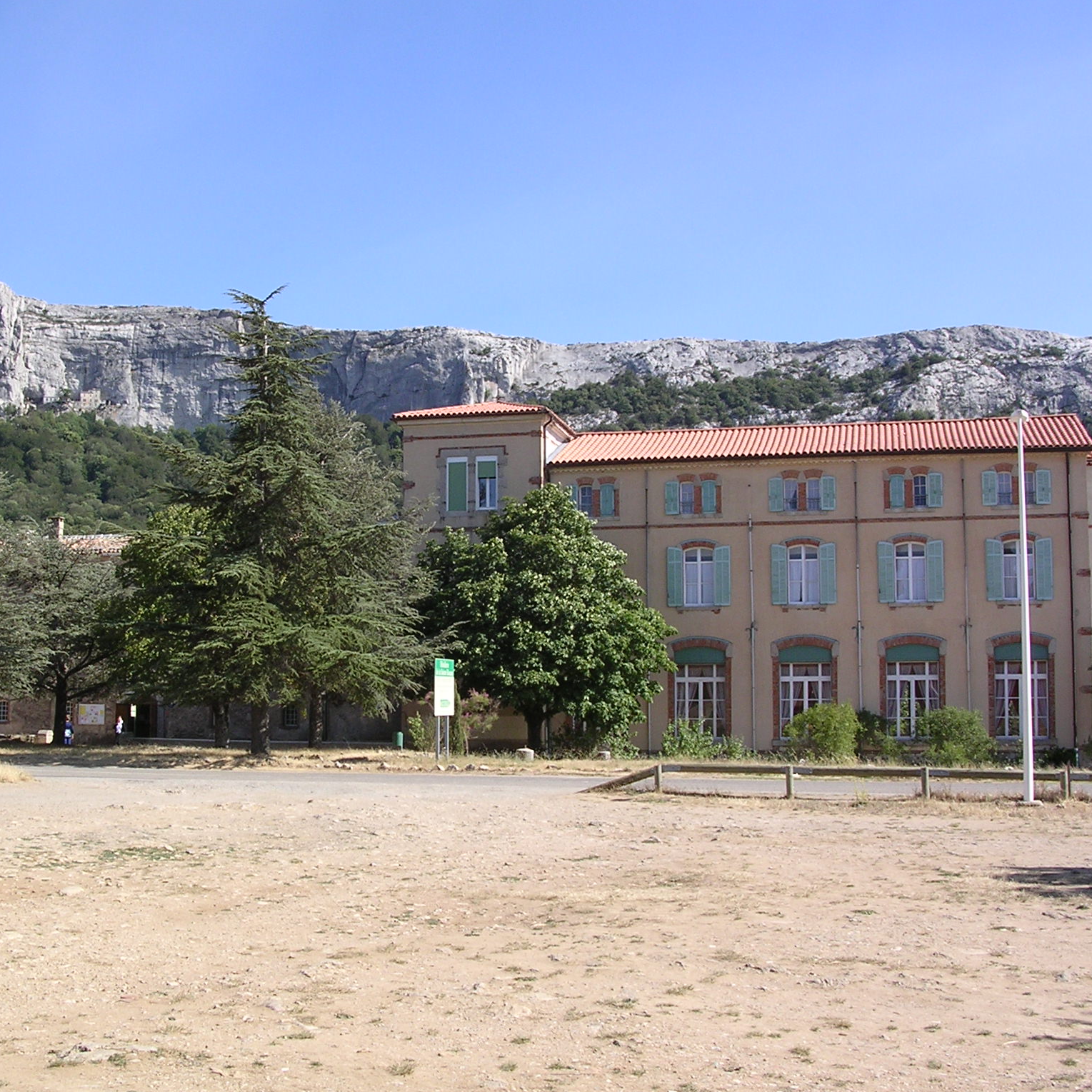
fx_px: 1606
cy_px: 544
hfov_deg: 37.4
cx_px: 443
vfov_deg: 37.6
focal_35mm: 45
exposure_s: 1/196
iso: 100
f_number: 5.6
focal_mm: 5.8
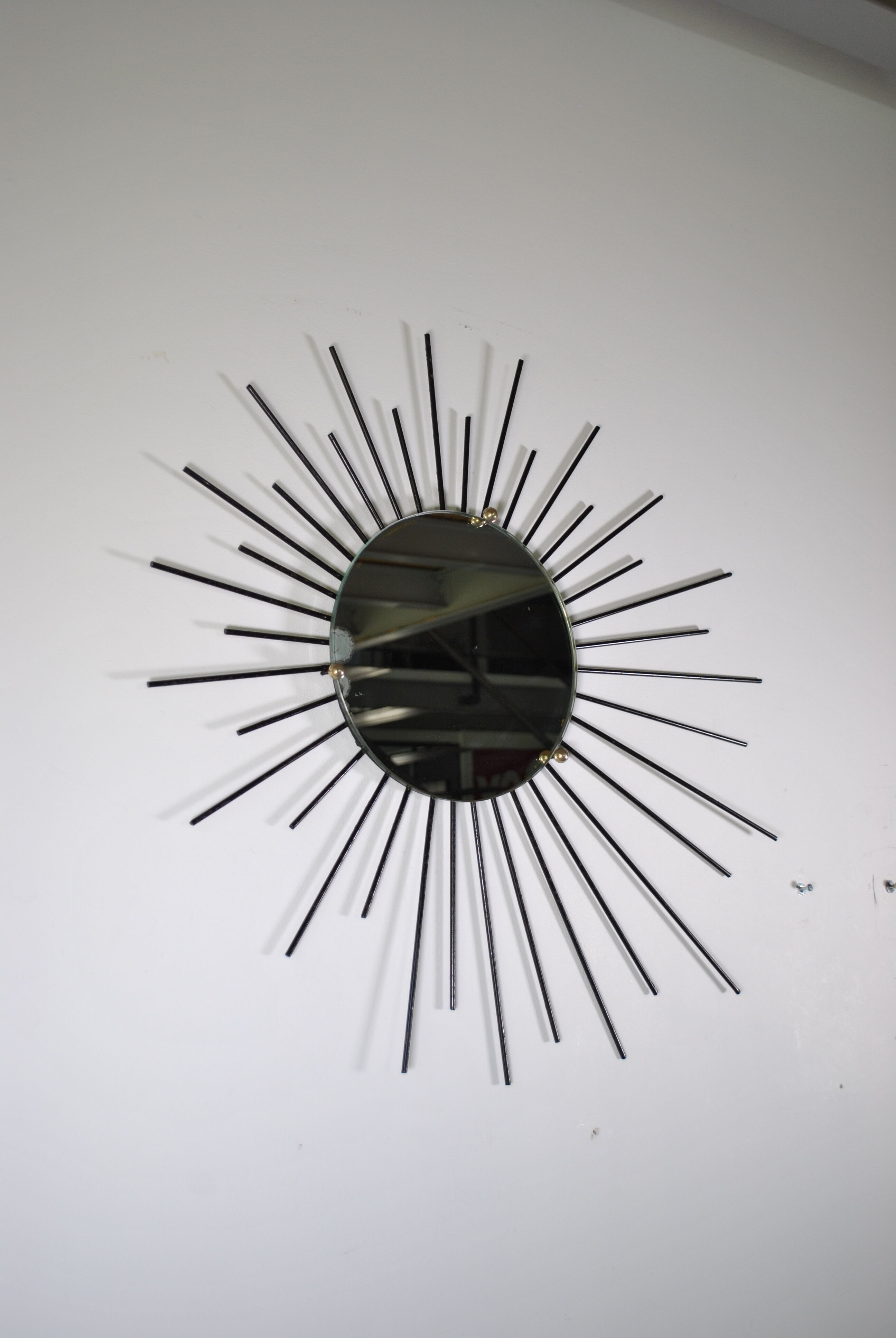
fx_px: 1452
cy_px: 669
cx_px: 448
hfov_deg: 34.3
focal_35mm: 39
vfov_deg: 49.5
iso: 200
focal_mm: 26
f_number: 4.2
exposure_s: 1/125
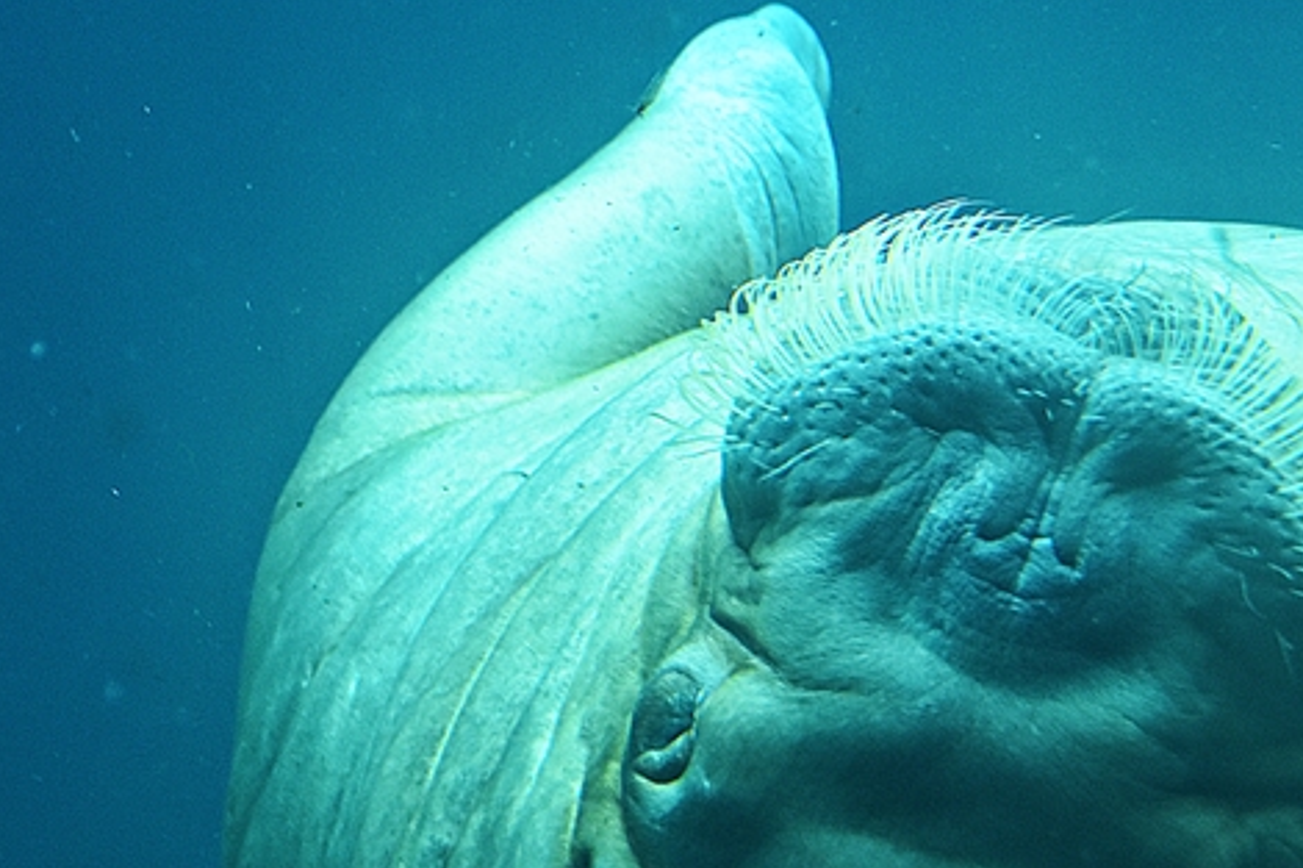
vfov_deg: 8.1
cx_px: 987
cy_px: 734
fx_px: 6151
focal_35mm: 170
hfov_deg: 12.1
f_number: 4.8
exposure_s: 1/60
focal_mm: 52
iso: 800
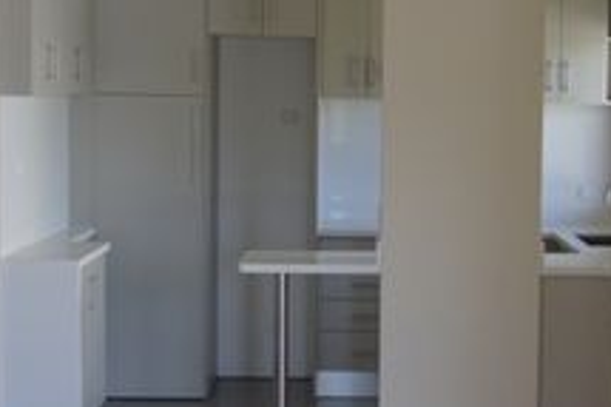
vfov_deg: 18.8
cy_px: 209
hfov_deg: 27.5
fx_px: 1227
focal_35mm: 72
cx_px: 475
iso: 1250
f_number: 4
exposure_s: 1/250
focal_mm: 22.1
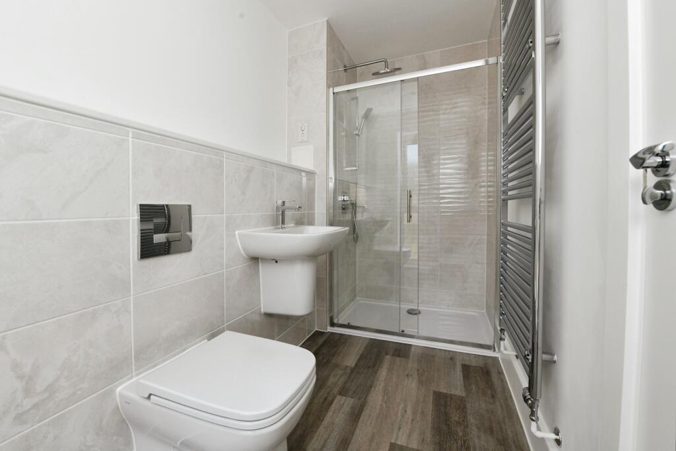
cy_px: 226
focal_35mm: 14
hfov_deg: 104.2
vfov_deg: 81.2
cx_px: 338
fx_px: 263
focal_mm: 14
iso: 800
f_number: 9
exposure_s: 1/250
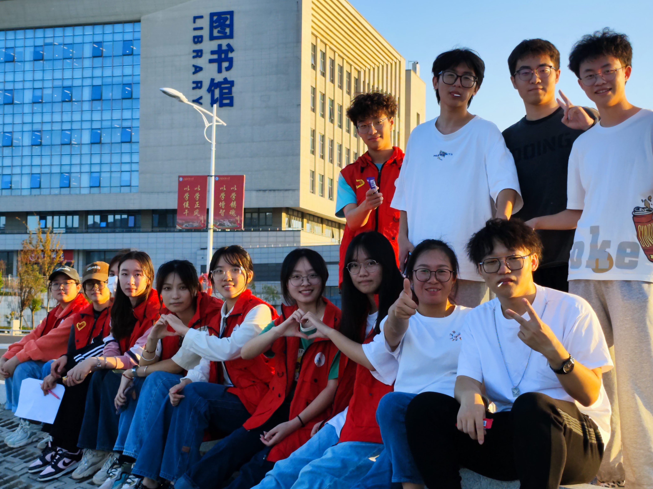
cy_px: 263
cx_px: 320
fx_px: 566
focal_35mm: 30
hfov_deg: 60.0
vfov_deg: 46.8
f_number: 1.9
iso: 50
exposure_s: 1/787
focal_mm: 8.7
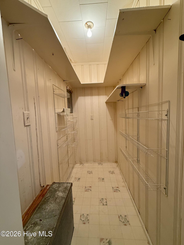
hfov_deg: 85.7
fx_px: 99
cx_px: 92
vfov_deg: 102.1
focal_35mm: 14
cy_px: 122
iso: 320
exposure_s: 1/120
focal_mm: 2.22
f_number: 2.2
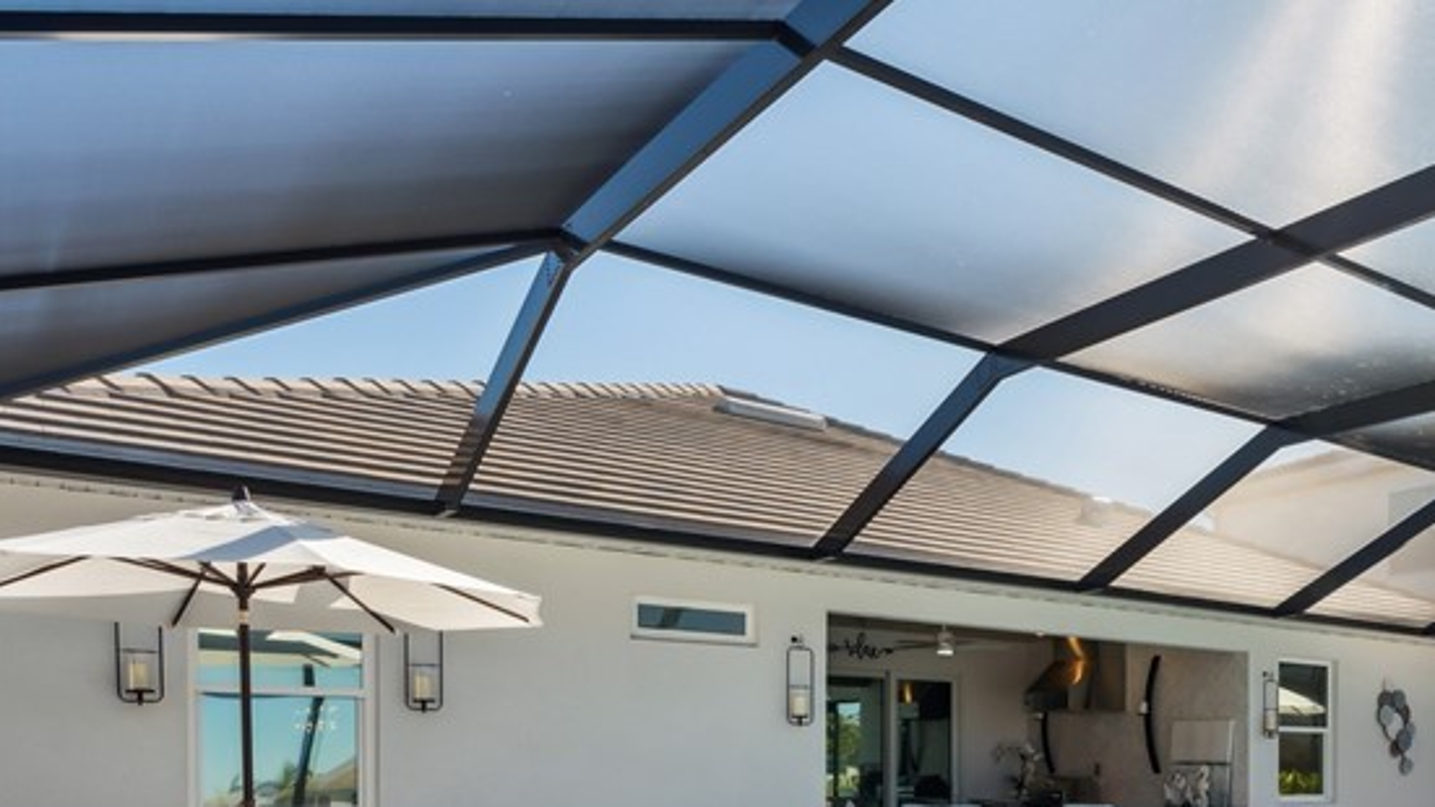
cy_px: 814
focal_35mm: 33
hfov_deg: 52.4
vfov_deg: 32.7
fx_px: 1256
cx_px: 1287
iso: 200
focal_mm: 16
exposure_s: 1/320
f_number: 9
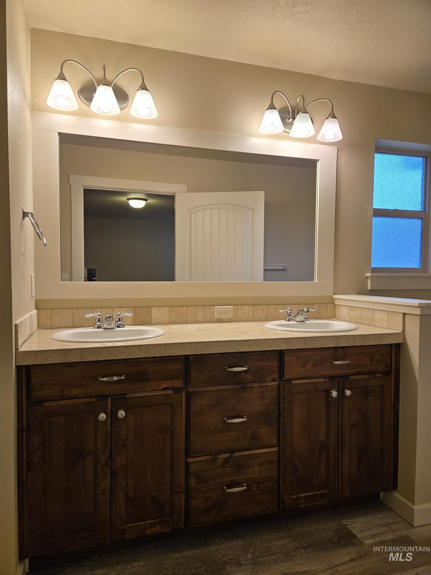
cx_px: 216
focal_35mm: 23
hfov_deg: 58.9
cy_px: 288
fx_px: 382
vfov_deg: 73.9
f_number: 1.8
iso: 80
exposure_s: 1/120
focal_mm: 5.4
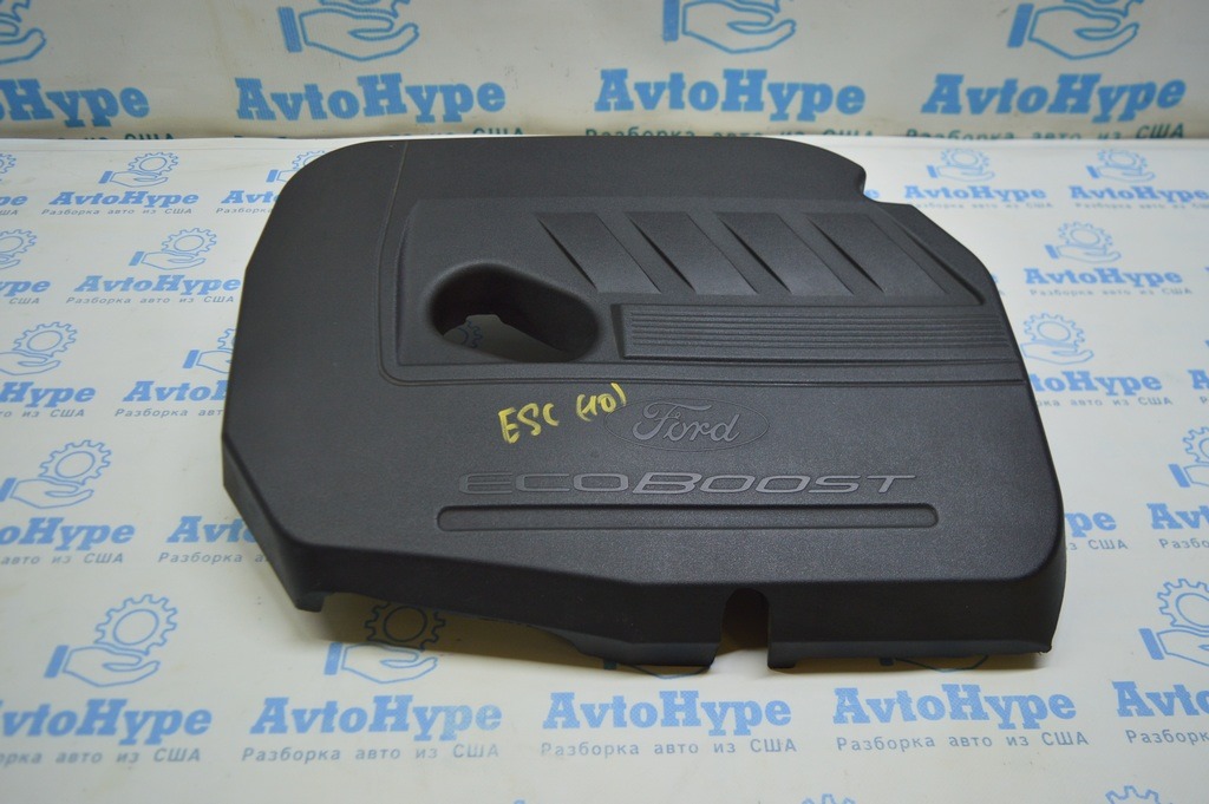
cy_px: 402
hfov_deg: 62.0
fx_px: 1007
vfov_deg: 43.5
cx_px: 604
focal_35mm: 30
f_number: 3.5
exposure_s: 1/80
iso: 400
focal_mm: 20
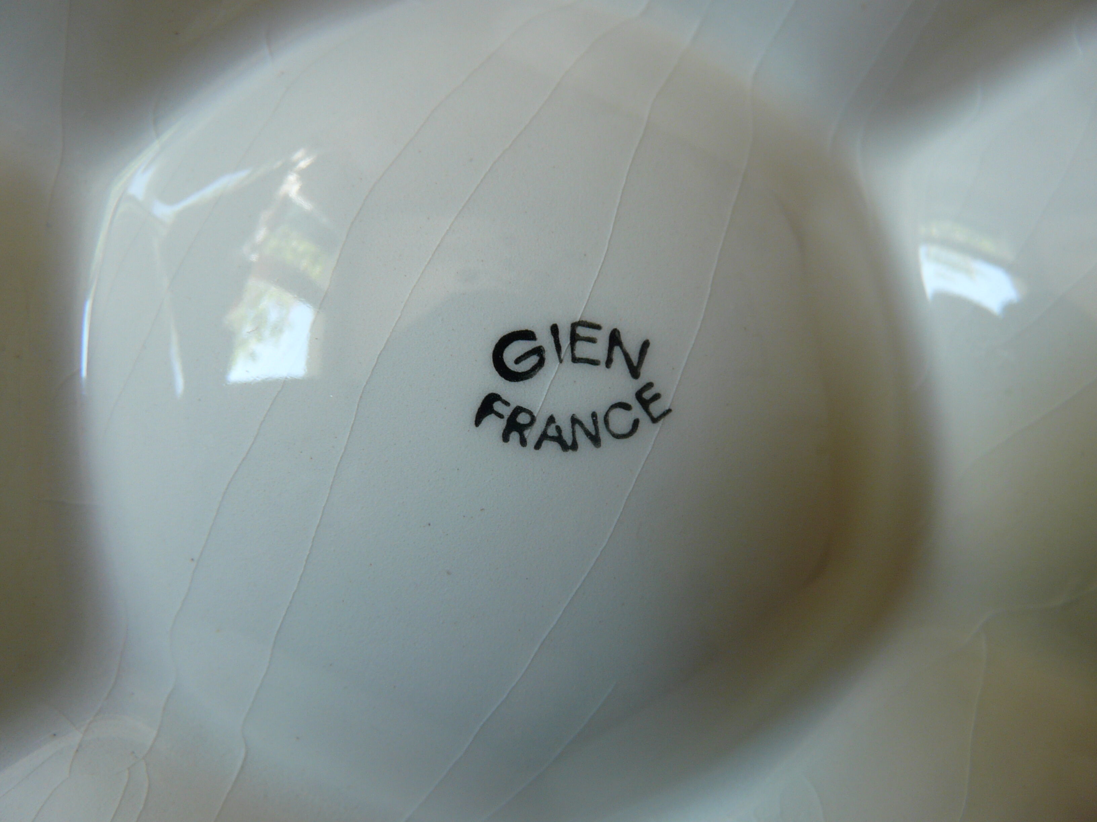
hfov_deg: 63.4
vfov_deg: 49.7
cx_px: 548
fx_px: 887
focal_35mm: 28
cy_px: 411
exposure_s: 1/40
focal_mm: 4.6
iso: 100
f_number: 2.8
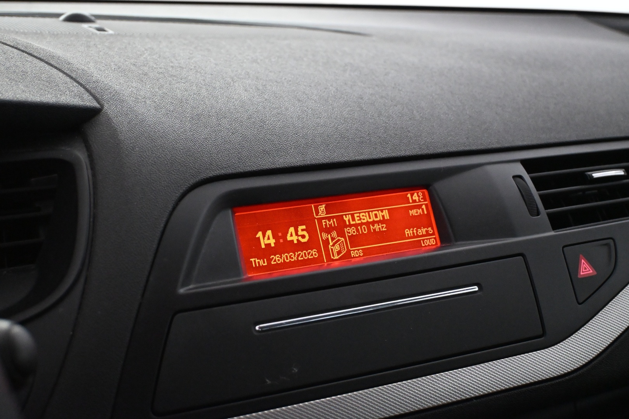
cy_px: 210
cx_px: 314
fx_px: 970
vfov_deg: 24.4
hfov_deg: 35.9
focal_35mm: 56
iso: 5600
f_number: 5.3
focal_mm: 37
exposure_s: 1/60
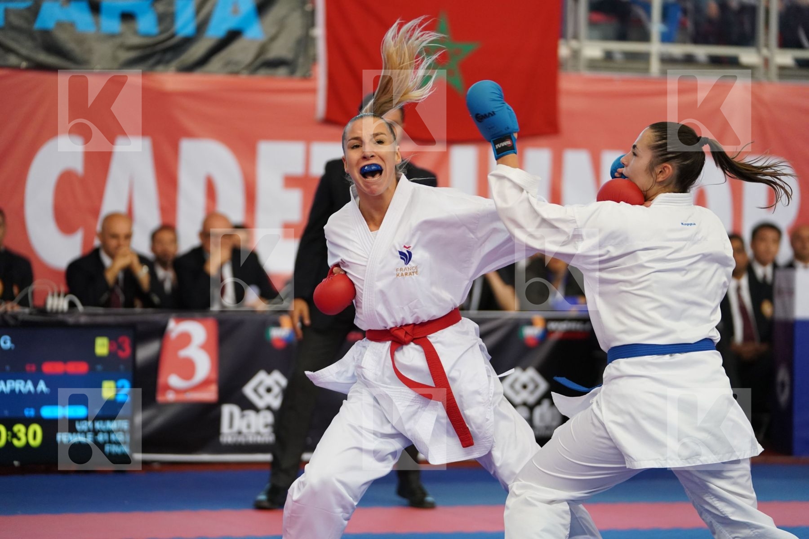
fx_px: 2944
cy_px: 270
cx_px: 404
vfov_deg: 10.5
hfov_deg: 15.6
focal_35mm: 131
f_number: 2.8
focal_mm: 131
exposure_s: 1/1000
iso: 2500
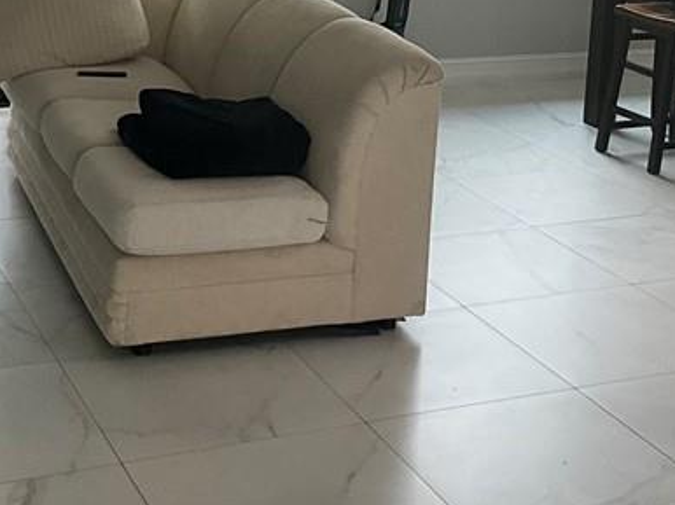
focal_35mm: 77
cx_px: 390
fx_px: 1501
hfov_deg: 25.3
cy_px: 63
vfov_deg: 18.8
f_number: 1.8
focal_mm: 3
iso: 64
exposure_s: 1/67
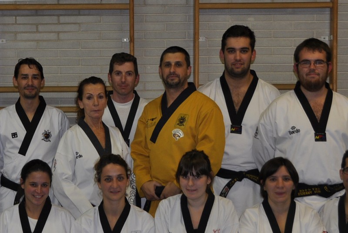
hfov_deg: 47.9
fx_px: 392
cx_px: 174
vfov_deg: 33.1
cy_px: 116
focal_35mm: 40
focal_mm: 27
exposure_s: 1/60
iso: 250
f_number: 4
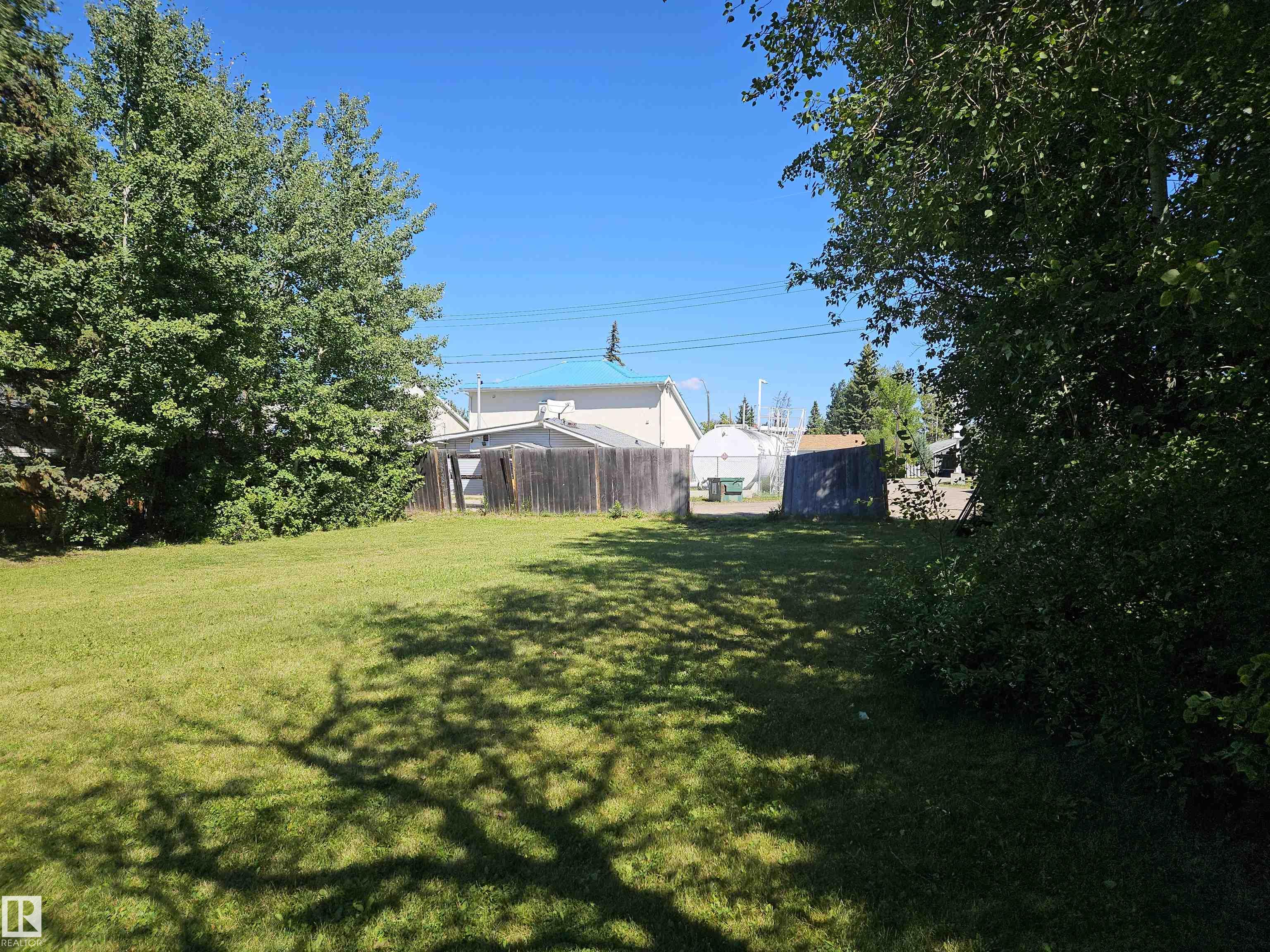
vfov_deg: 58.9
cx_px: 635
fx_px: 844
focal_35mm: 23
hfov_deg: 73.9
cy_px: 476
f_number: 1.8
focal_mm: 5.4
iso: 25
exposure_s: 1/1488
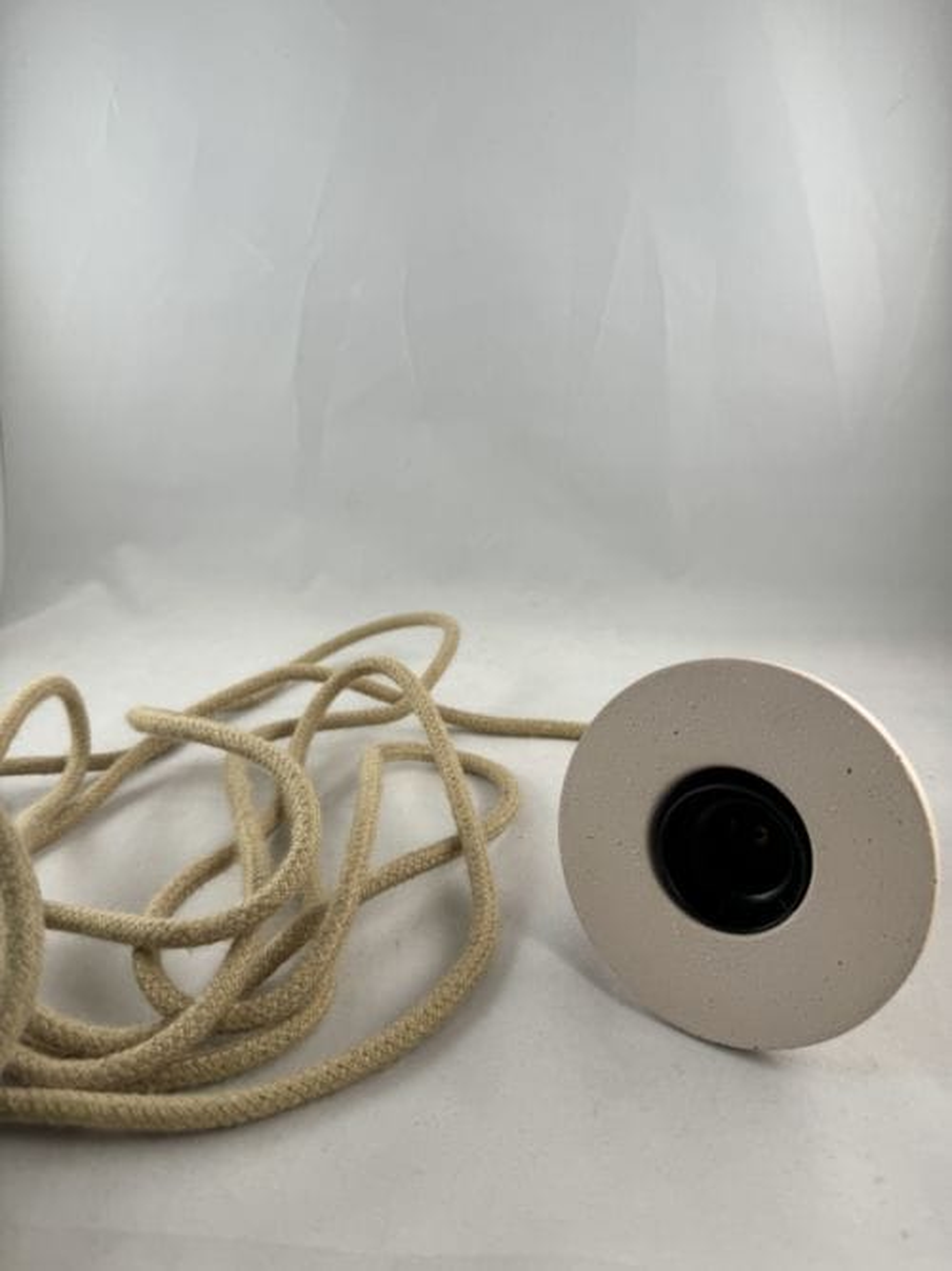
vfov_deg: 71.6
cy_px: 636
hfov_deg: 56.8
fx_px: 880
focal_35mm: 24
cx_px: 476
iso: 50
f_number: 1.78
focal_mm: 6.86
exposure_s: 1/127
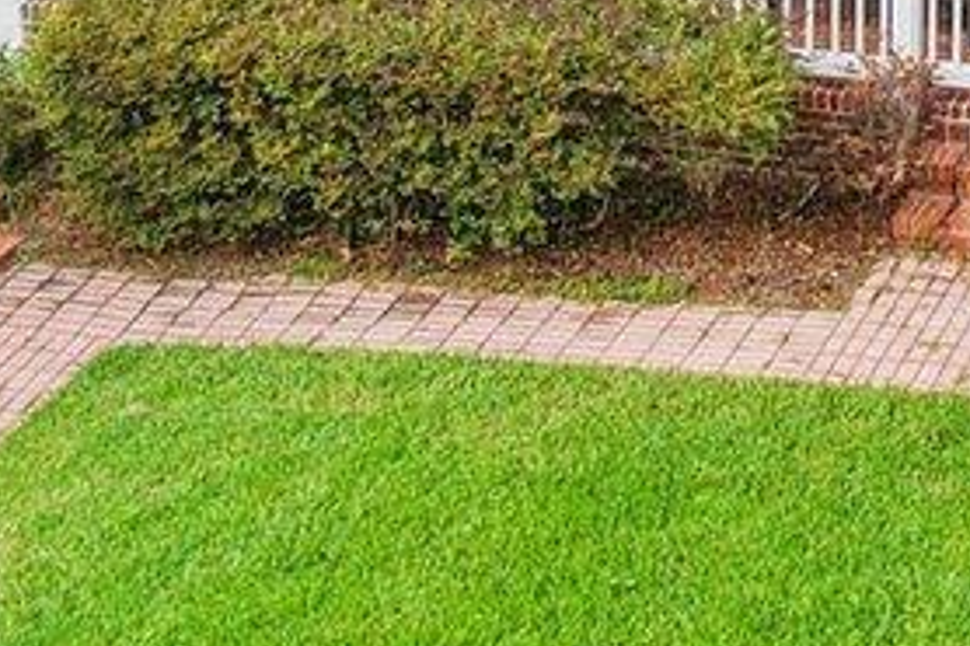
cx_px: 796
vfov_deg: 8.2
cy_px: -484
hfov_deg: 12.6
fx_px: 4362
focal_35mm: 162
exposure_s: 1/240
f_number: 2.8
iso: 100
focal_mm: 8.4
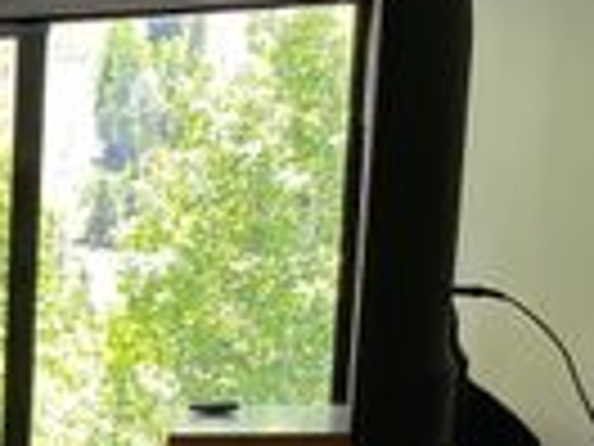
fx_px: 2196
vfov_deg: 11.1
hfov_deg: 12.7
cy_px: 671
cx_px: -724
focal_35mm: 128
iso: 64
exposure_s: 1/120
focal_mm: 4.25
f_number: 1.8
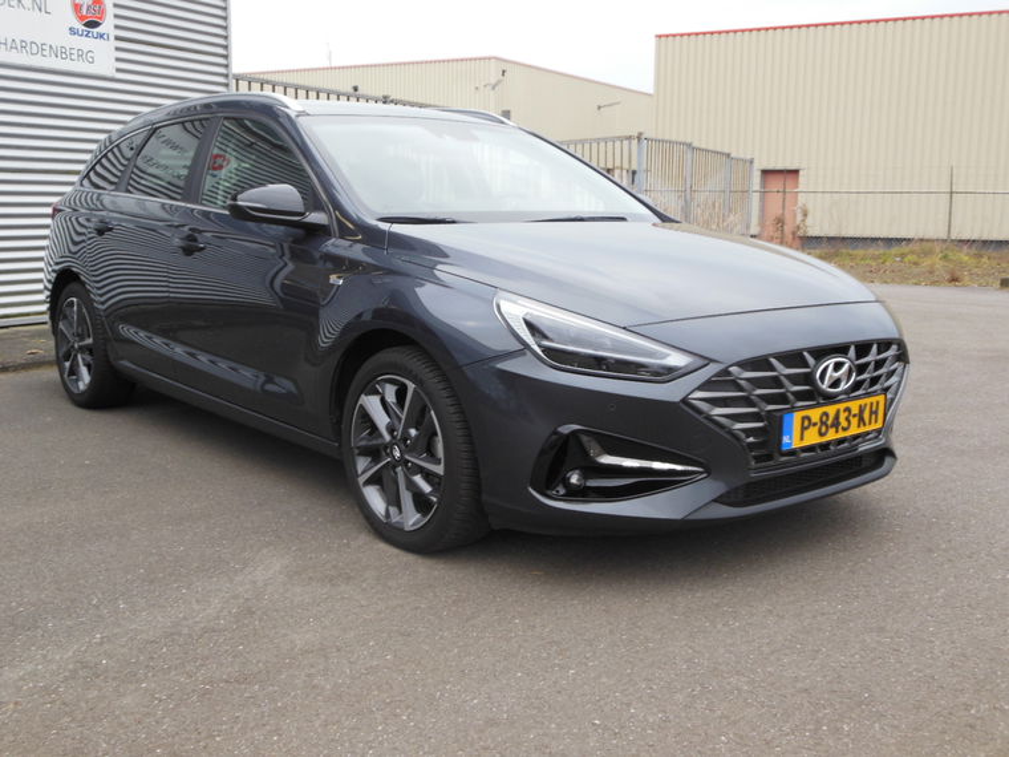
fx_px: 1108
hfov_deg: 49.0
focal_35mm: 38
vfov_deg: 37.7
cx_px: 504
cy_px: 378
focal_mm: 6.8
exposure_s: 1/80
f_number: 3.6
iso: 125
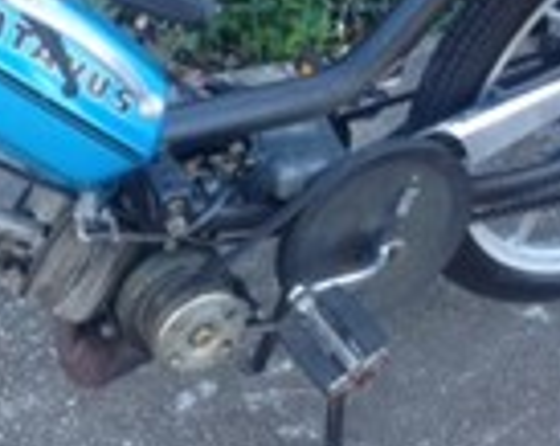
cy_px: 233
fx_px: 1654
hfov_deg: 19.0
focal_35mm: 100
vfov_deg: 15.3
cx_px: 98
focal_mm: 4.28
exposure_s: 1/60
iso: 64
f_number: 2.4
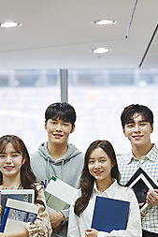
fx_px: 1091
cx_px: 82
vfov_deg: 12.4
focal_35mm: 166
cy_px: 126
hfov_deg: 8.3
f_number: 2.8
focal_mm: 105
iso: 1000
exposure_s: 1/160
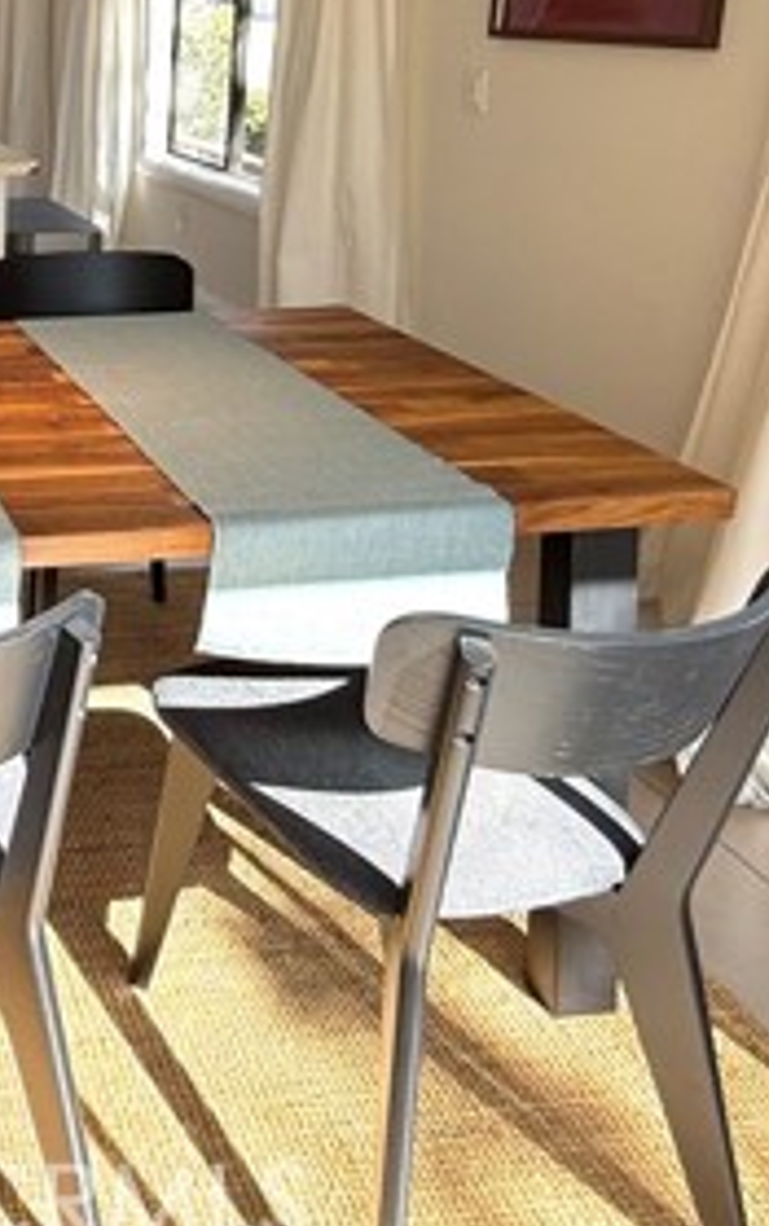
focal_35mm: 34
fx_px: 1137
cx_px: -211
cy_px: 211
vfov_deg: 52.3
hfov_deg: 30.2
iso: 64
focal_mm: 2.22
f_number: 2.2
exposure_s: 1/230
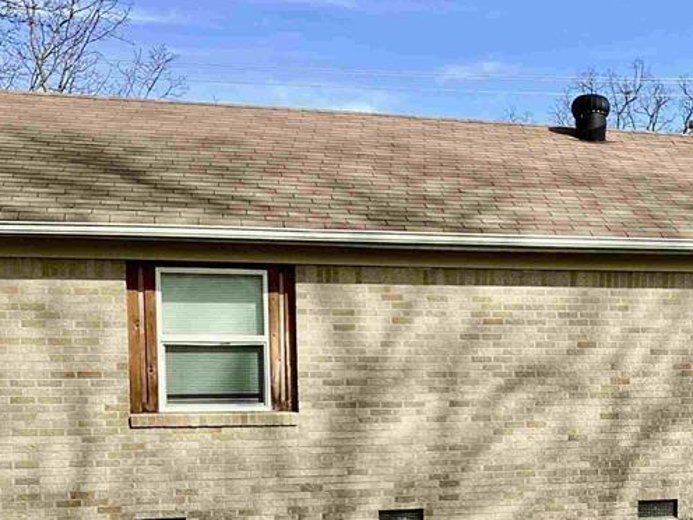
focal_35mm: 64
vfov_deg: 22.4
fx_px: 1281
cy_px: 465
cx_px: 601
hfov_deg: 29.2
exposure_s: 1/684
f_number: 2.4
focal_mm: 3.3
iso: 25
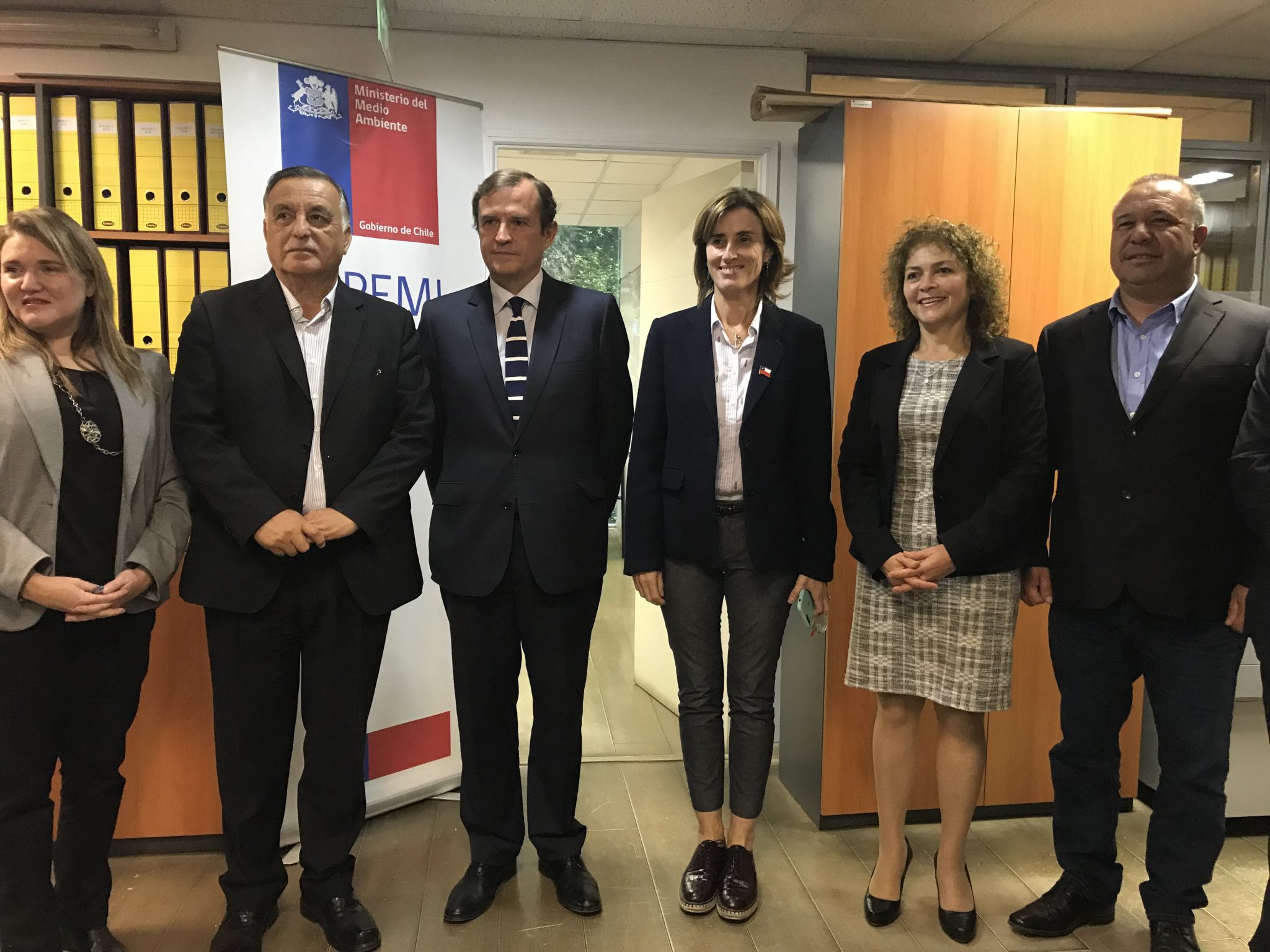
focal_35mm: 28
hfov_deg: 63.4
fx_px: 1027
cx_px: 635
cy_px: 476
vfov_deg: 49.7
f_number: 1.8
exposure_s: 1/17
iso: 100
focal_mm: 3.99
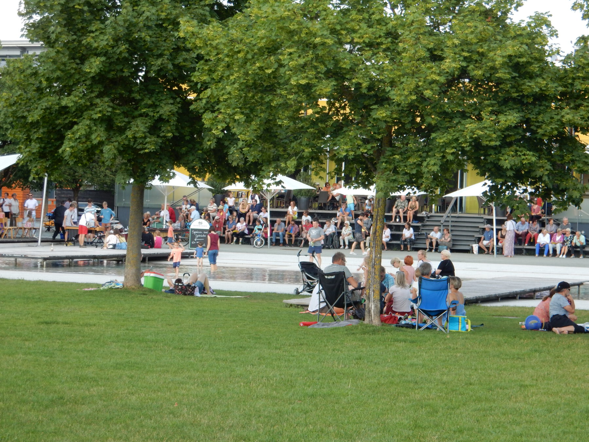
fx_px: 1991
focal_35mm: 117
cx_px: 294
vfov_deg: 12.7
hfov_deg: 16.8
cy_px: 221
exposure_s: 1/100
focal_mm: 20.9
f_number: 5.6
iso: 125
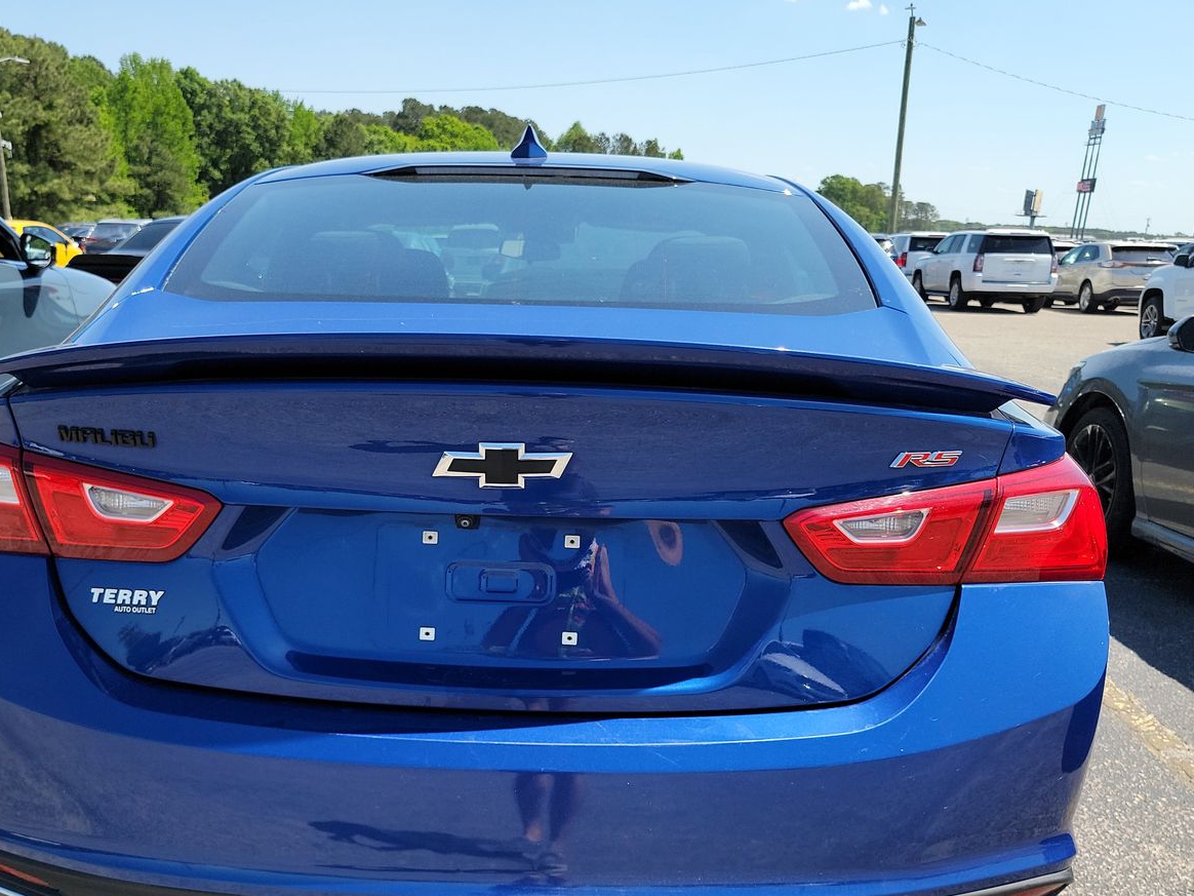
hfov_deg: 55.1
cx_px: 496
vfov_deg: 42.6
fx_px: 1138
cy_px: 558
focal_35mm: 33
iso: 50
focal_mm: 6.7
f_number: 1.8
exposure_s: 1/540
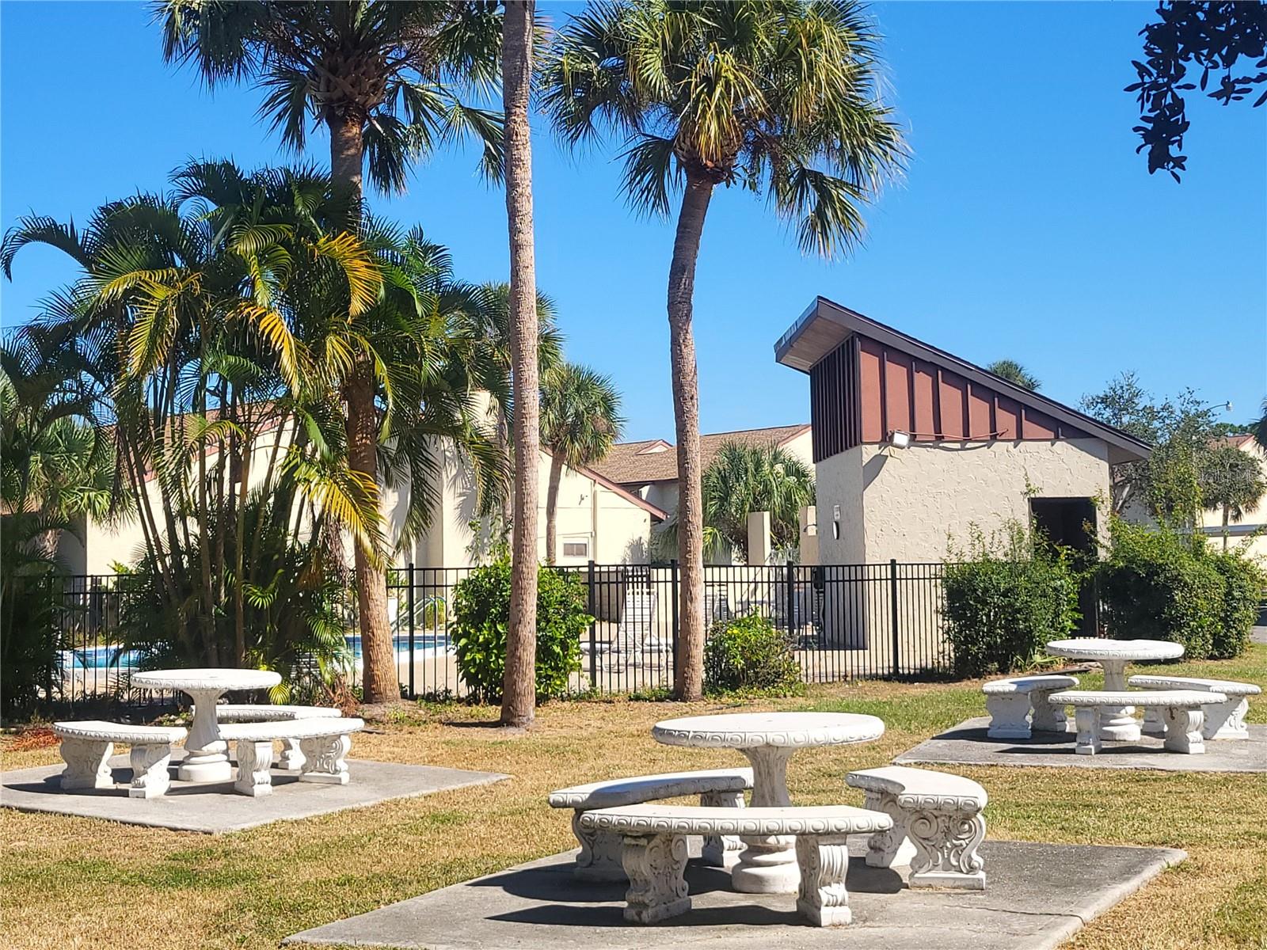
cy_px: 475
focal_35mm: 26
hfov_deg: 67.3
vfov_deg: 53.1
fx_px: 952
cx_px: 634
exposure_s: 1/2371
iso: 40
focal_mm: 5.4
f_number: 1.8
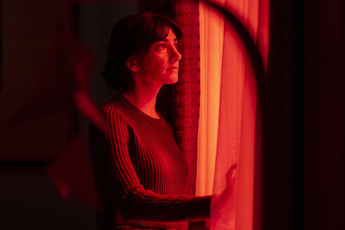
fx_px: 805
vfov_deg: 16.3
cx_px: 172
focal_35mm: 84
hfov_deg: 24.2
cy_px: 115
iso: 160
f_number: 1.2
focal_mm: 56
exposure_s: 1/60
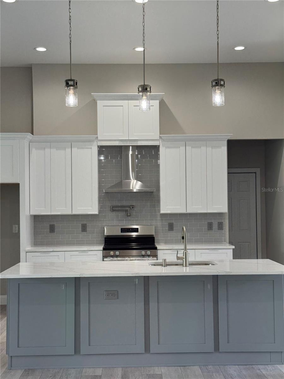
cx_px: 142
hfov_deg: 30.3
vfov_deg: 39.7
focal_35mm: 48
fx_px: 525
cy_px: 190
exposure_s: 1/120
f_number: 1.78
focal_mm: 6.76
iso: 80
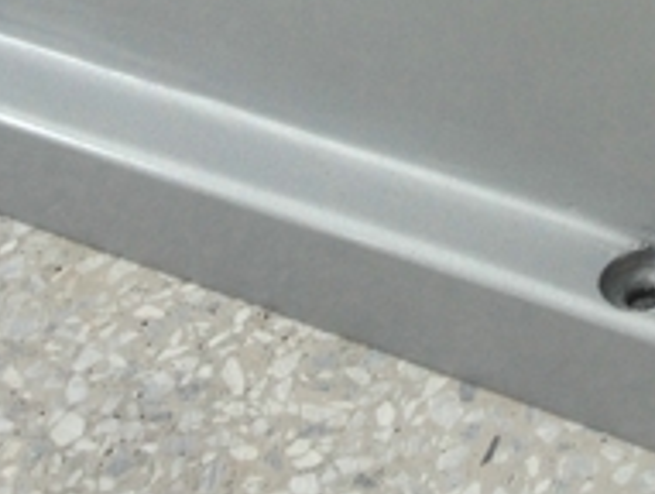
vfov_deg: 10.9
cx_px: 837
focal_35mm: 128
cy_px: -362
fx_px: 2427
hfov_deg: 14.7
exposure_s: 1/24
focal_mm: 4.28
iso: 50
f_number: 2.4
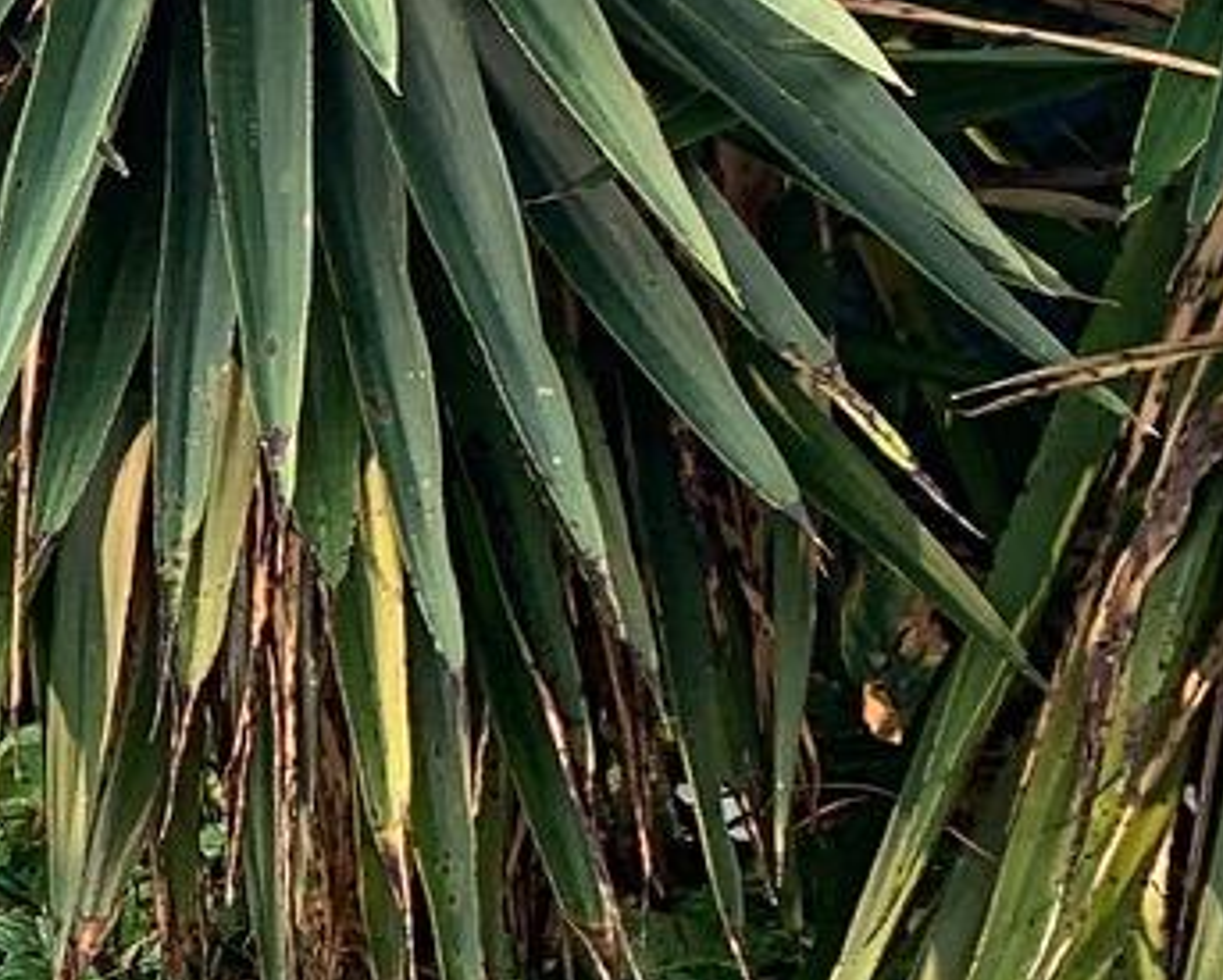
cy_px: 777
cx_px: -2157
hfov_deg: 10.3
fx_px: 5398
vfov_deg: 10.4
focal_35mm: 149
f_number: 1.8
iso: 25
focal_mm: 4.25
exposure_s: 1/205
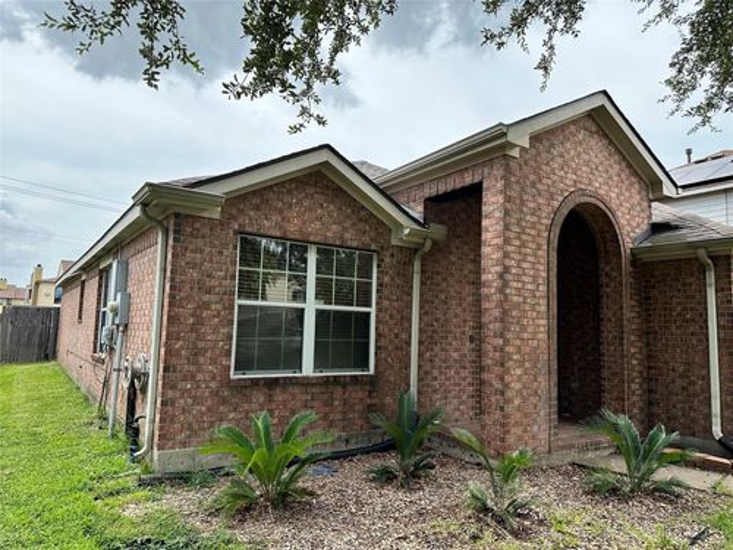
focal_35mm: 24
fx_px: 508
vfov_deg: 56.8
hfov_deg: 71.6
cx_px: 366
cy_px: 275
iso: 80
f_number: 1.78
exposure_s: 1/2660
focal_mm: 6.86
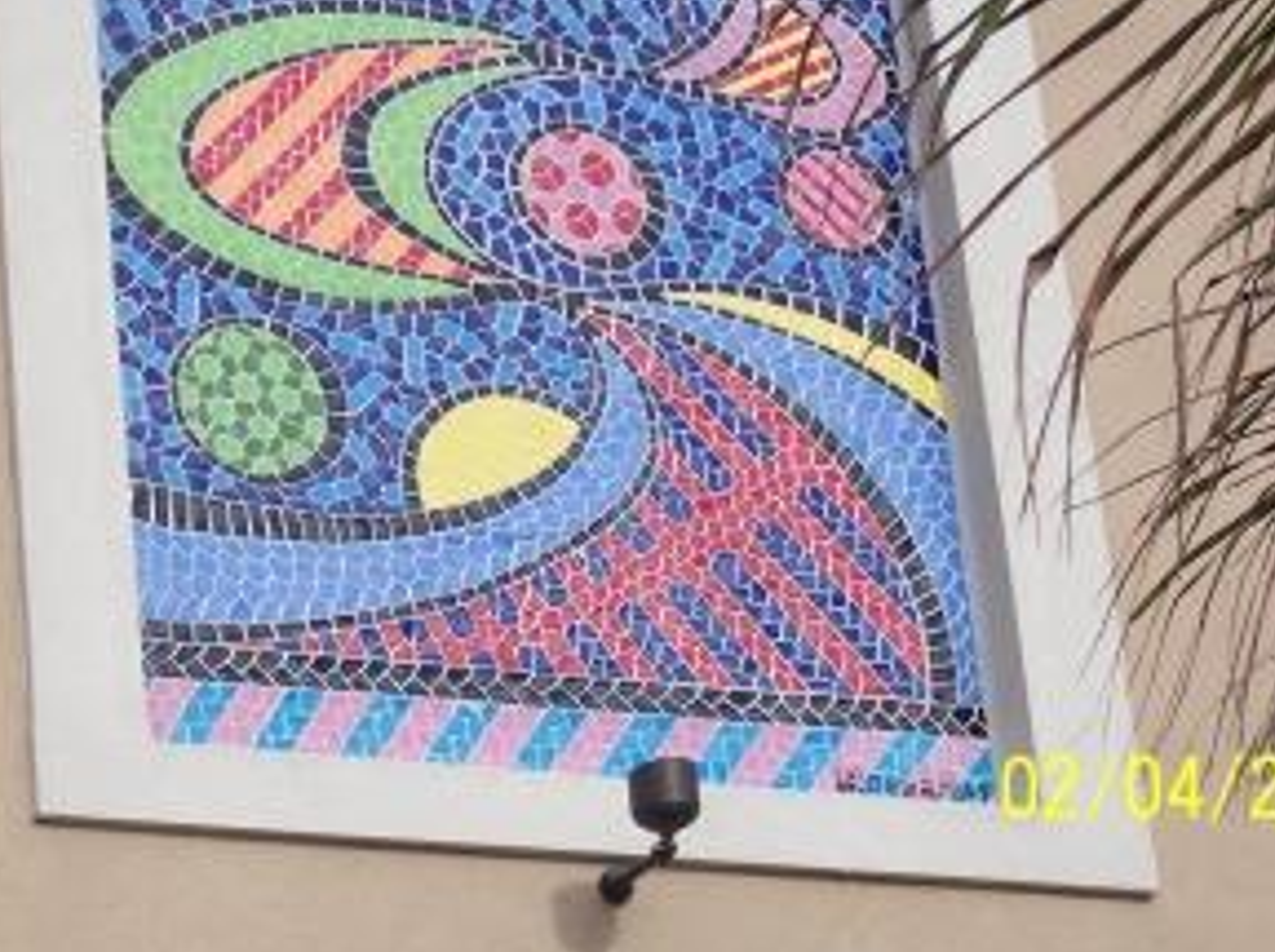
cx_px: 531
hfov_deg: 11.8
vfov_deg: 8.8
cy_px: 228
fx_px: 6178
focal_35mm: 168
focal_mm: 18
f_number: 5.6
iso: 80
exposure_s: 1/250
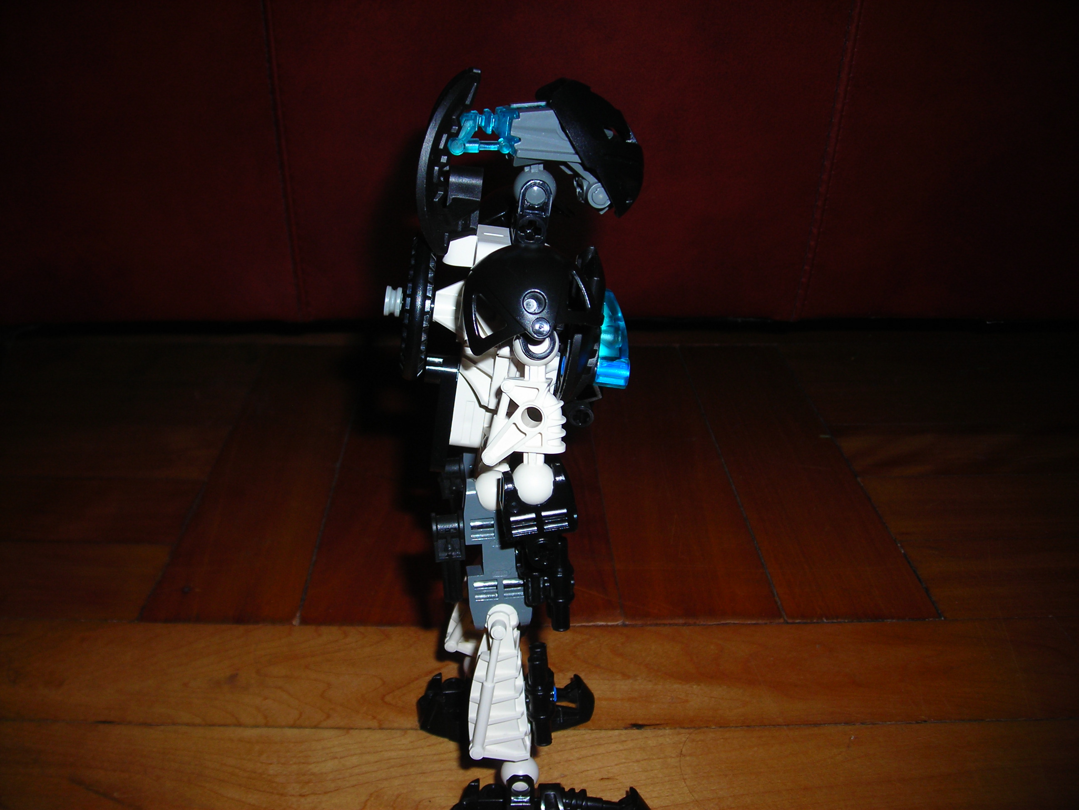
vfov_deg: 37.7
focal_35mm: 38
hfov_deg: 49.0
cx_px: 540
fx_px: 1184
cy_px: 405
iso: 50
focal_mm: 6.3
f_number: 6.4
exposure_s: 1/60.1
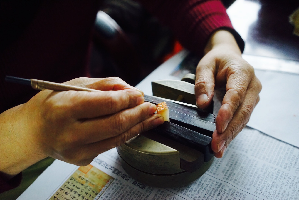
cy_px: 100
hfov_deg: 54.4
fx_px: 291
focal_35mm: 35
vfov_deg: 37.9
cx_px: 150
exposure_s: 1/160
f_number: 4
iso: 6400
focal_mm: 35
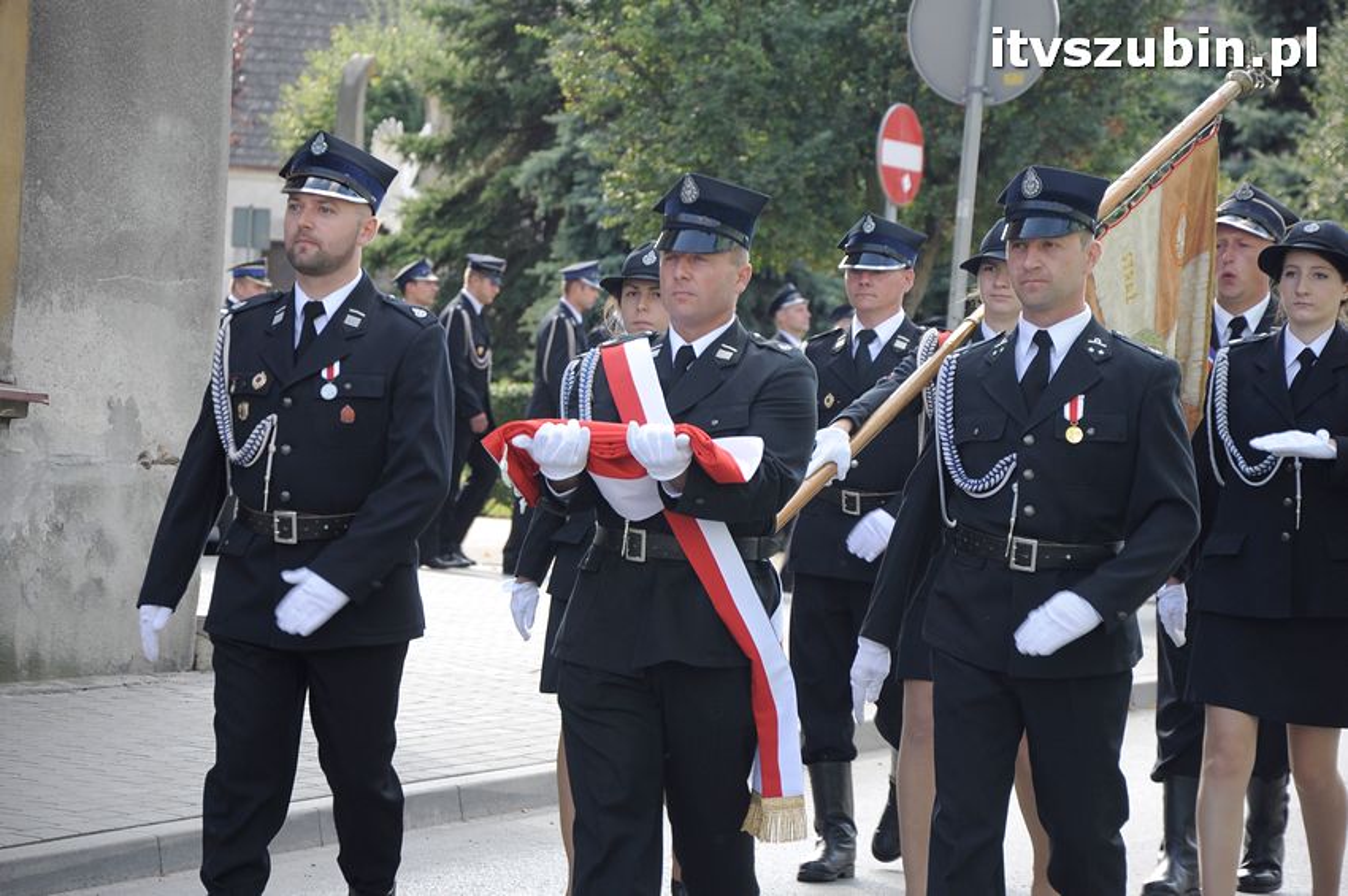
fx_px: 5892
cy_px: 448
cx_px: 674
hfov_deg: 13.1
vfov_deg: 8.7
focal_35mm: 158
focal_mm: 105
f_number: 5.6
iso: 400
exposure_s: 1/200
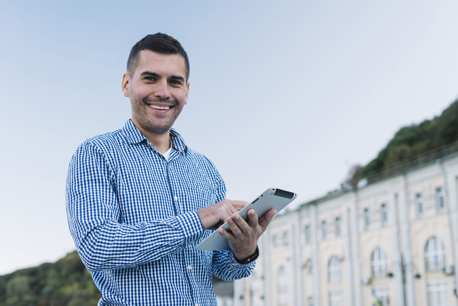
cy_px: 153
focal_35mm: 50
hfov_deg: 39.6
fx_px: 636
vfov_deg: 27.0
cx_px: 229
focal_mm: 50
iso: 320
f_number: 3.5
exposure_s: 1/160
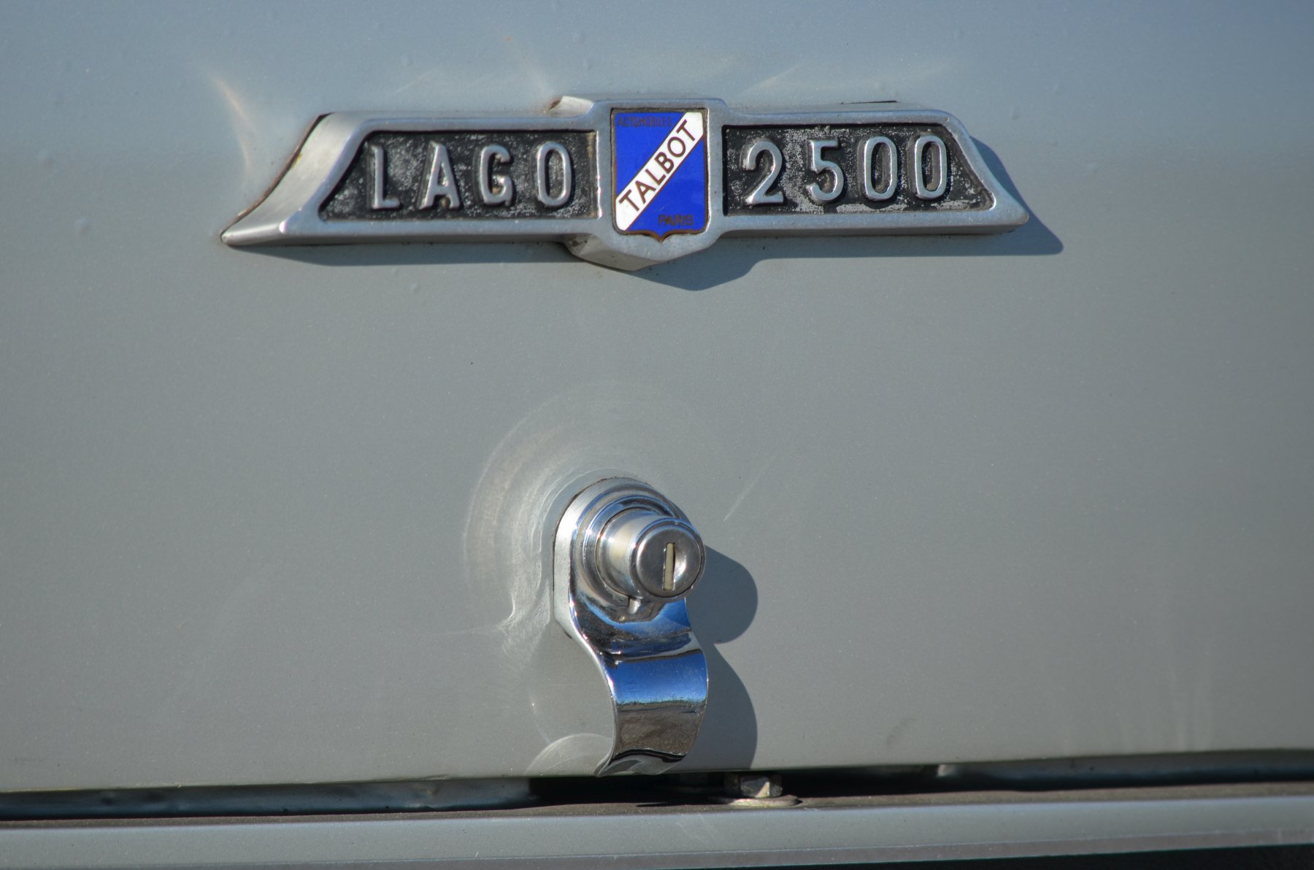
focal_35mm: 450
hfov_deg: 4.6
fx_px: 16390
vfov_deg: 3.0
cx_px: 657
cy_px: 435
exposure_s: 1/750
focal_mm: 300
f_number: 6.7
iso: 200
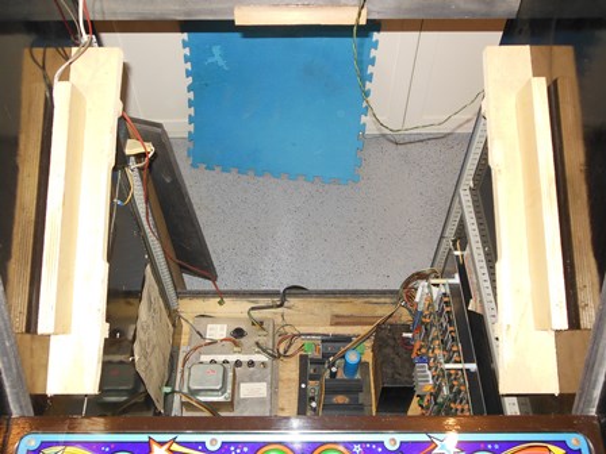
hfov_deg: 55.4
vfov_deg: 42.9
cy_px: 227
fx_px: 578
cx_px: 303
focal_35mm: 33
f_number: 3.5
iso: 250
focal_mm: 6
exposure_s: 1/30
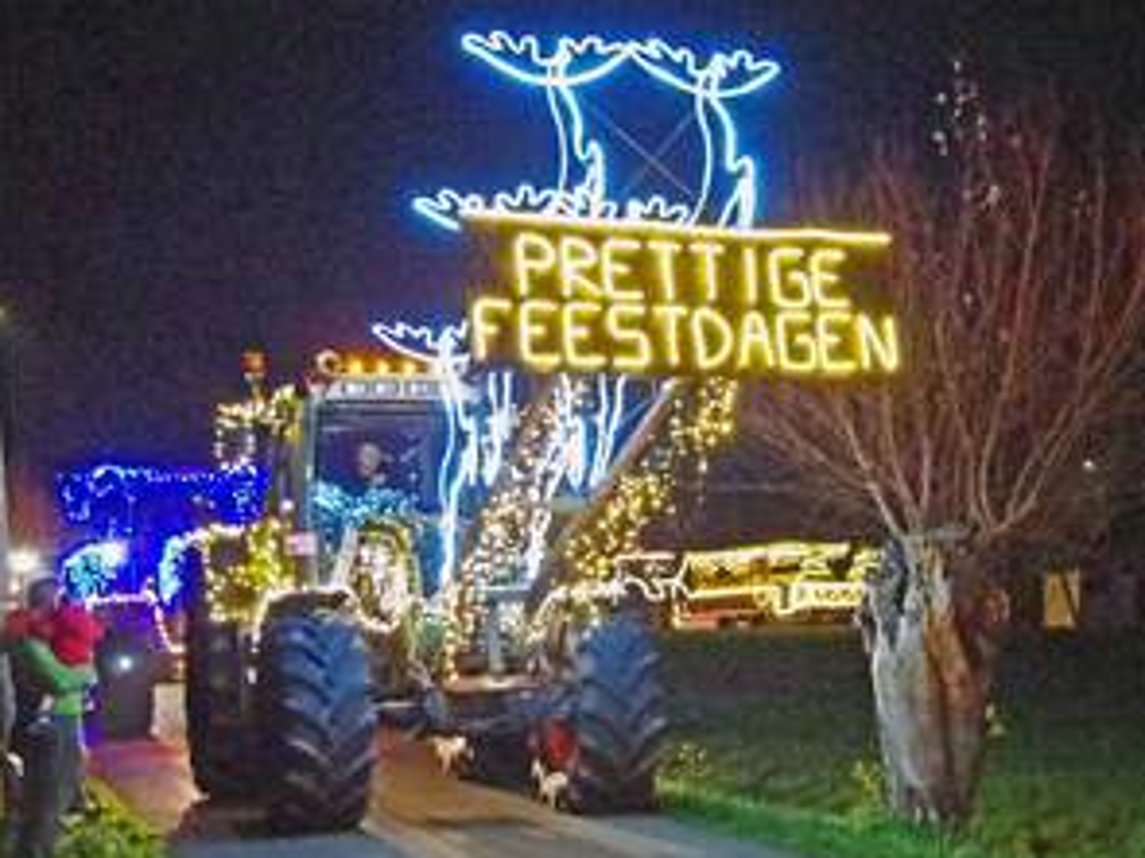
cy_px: 503
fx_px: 2083
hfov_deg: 30.5
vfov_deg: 23.2
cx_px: 761
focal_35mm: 63
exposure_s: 1/60
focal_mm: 28
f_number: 4
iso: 12800
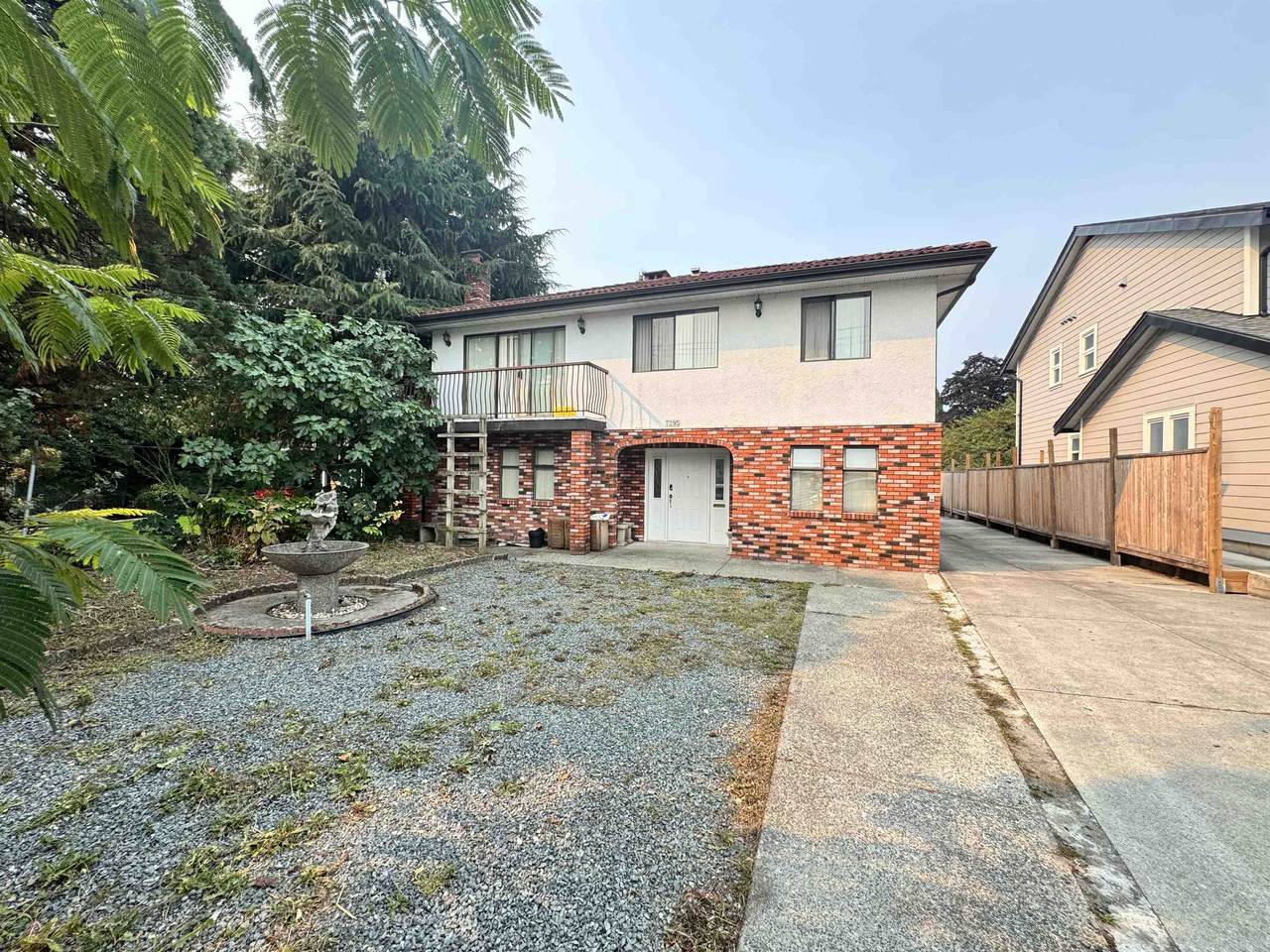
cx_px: 635
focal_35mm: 14
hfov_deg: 102.1
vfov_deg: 85.7
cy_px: 476
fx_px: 514
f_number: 2.2
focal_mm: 2.22
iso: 40
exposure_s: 1/479
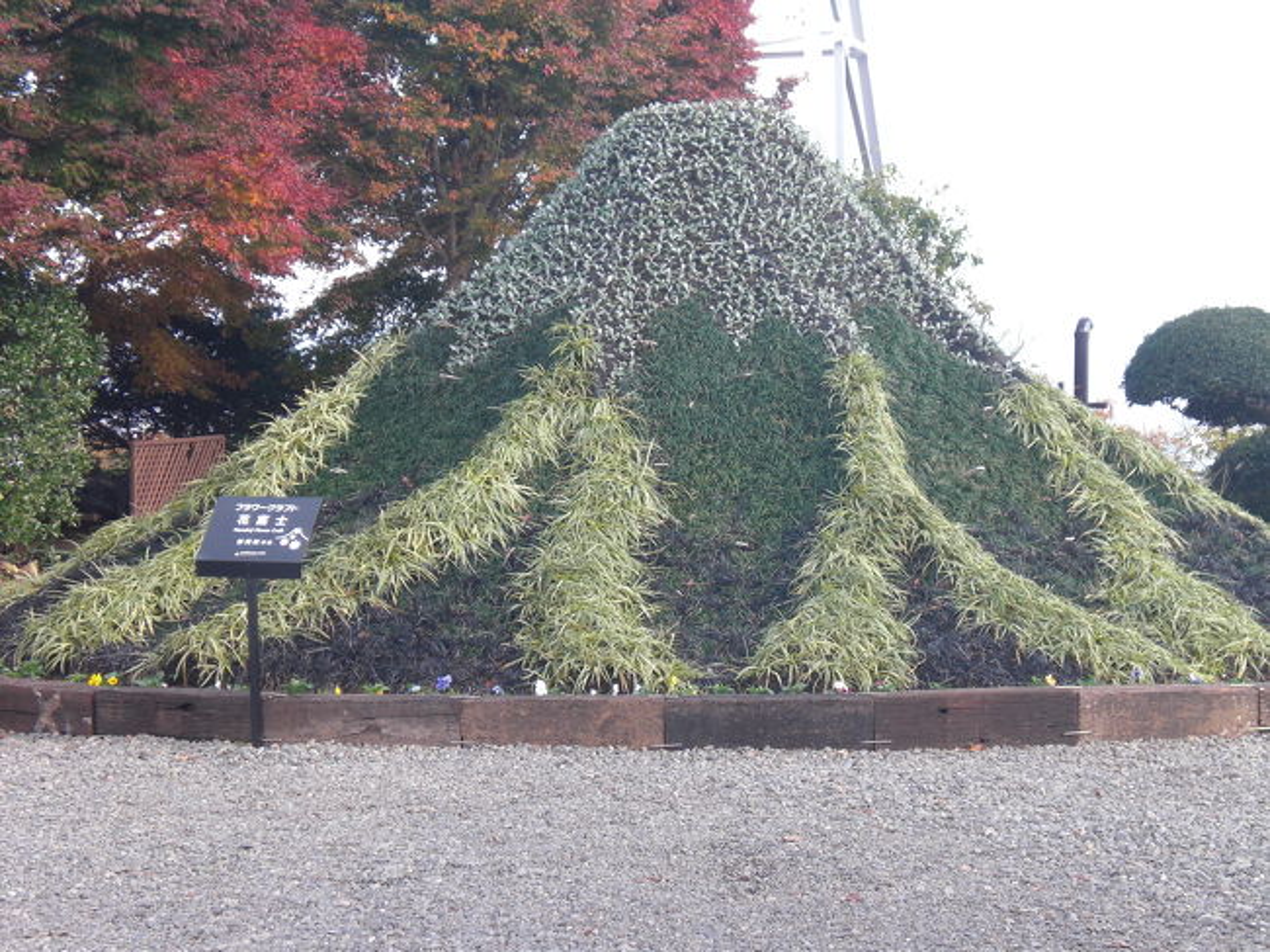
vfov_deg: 19.6
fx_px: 2751
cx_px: 635
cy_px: 476
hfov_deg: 26.0
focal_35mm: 75
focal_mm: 12.47
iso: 100
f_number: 4.5
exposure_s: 1/100
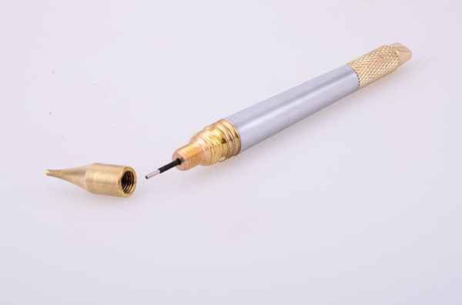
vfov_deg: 9.9
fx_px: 1765
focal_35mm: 138
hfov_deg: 14.9
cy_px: 152
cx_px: 231
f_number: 18
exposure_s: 1/160
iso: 200
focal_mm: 92
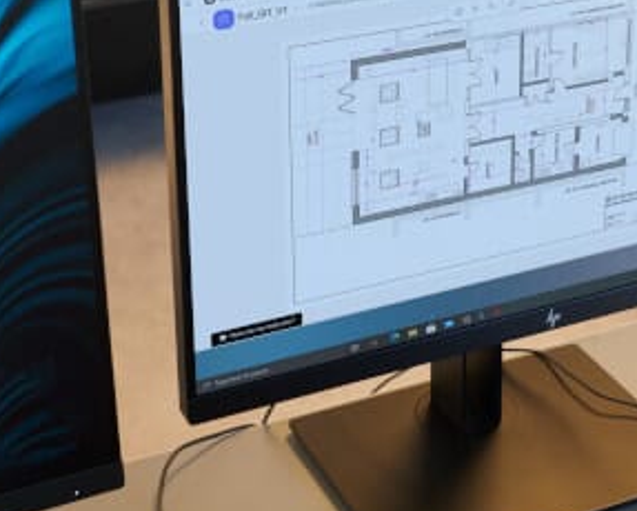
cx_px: 573
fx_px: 1773
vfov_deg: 16.0
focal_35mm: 94
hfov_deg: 20.0
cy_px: -6
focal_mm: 36
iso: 800
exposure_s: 1/125
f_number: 5.6
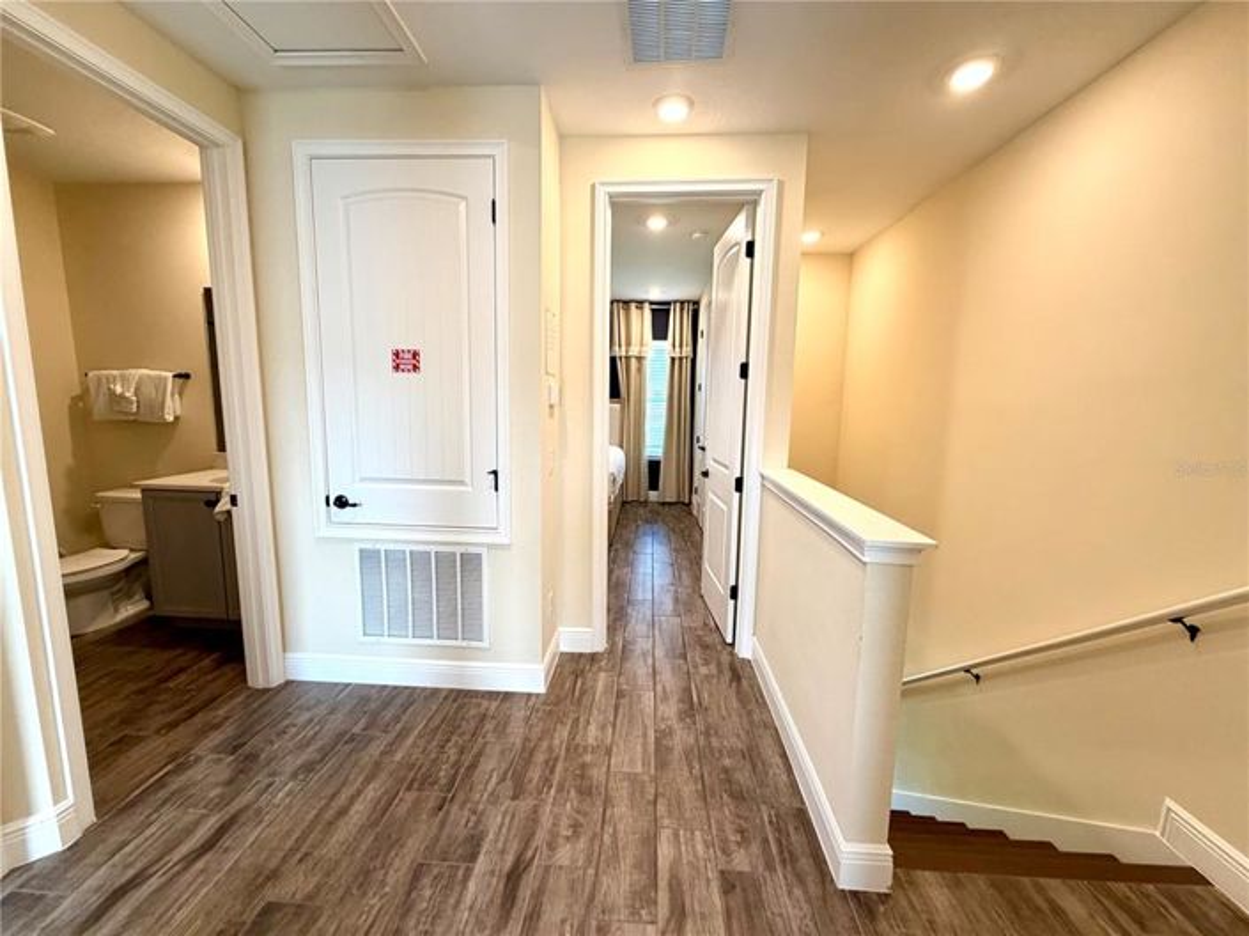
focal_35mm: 14
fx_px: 505
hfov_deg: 102.1
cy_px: 468
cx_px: 624
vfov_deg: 85.6
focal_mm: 2.22
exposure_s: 1/120
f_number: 2.2
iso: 250
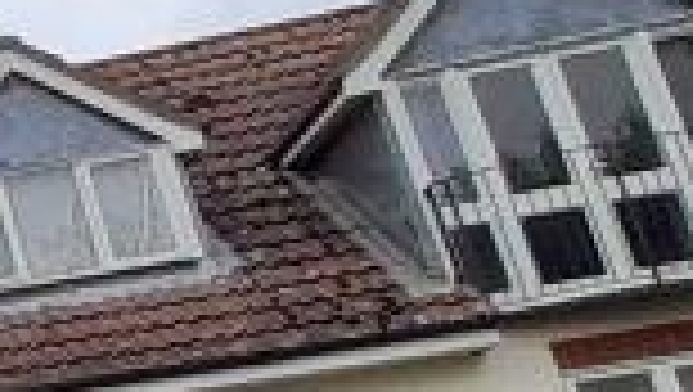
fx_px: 1729
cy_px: 442
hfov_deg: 12.4
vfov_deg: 12.7
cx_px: -1264
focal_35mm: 94
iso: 40
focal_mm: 1.42
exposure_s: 1/812
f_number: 2.2
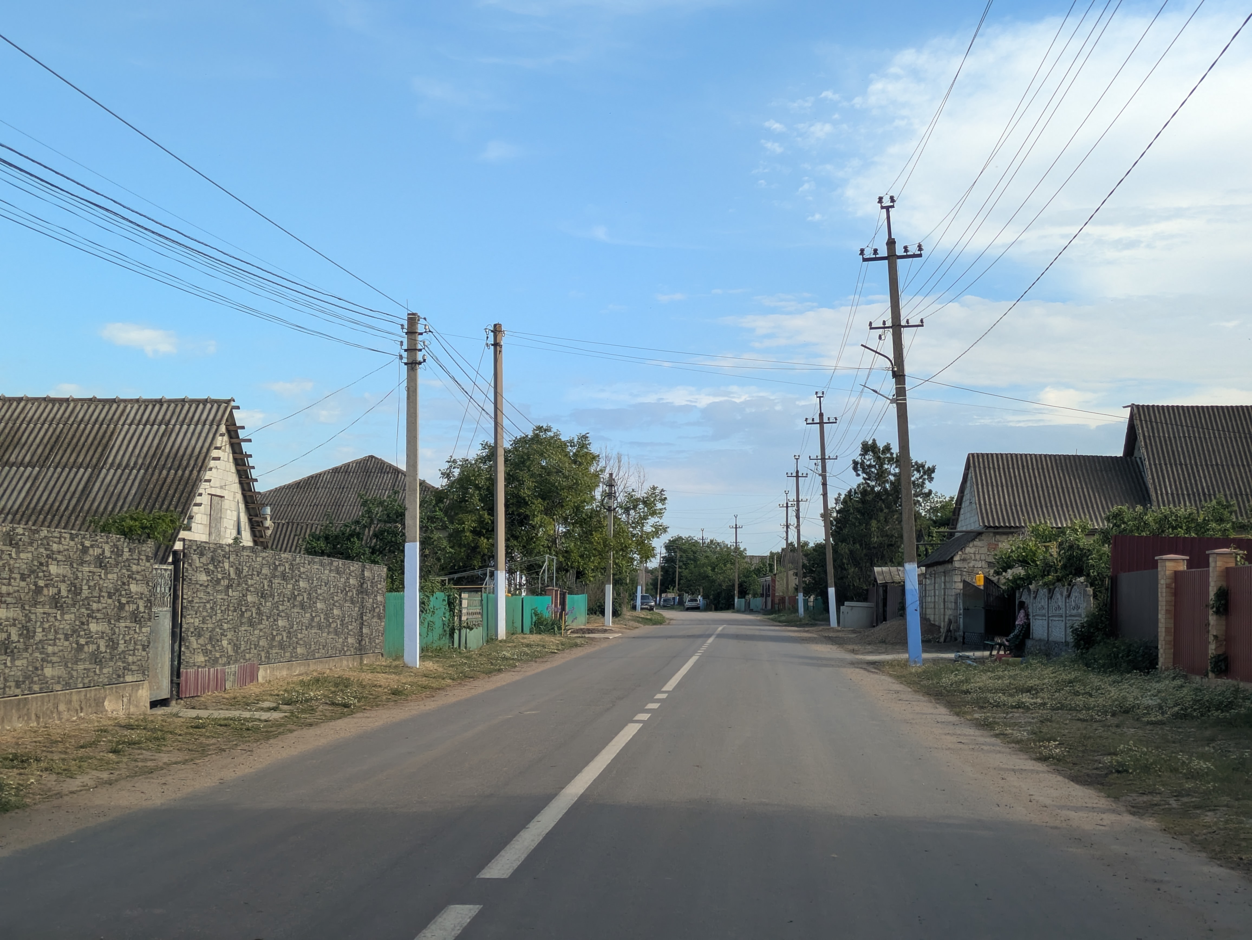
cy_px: 470
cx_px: 626
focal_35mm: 51
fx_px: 1845
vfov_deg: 28.6
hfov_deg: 37.5
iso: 50
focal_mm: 5.43
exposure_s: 1/839
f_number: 1.89
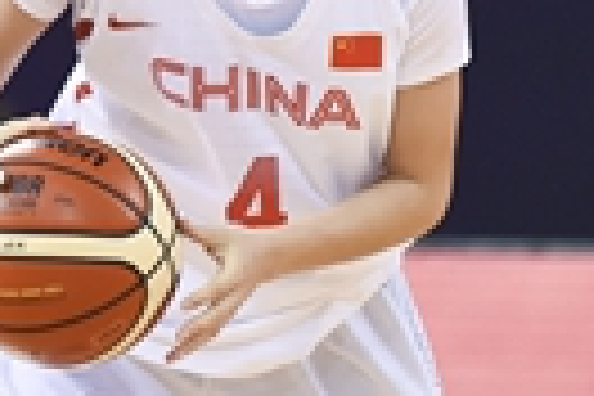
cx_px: 176
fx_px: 14024
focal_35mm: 850
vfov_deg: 1.6
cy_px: 387
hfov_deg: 2.4
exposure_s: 1/1600
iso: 3200
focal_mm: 200
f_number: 4
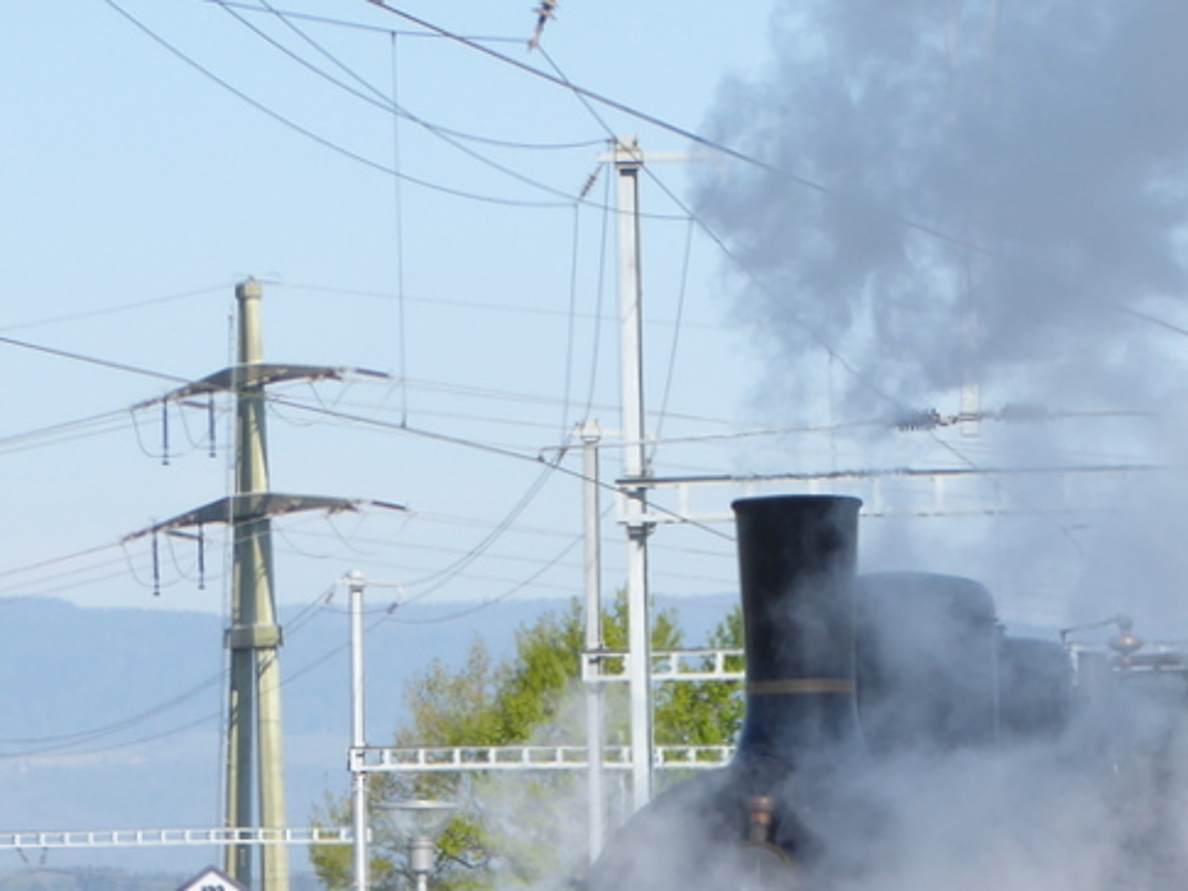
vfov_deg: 4.7
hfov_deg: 6.3
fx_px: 10779
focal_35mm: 314
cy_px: 889
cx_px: 730
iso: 80
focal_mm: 20.6
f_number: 5.1
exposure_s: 1/250
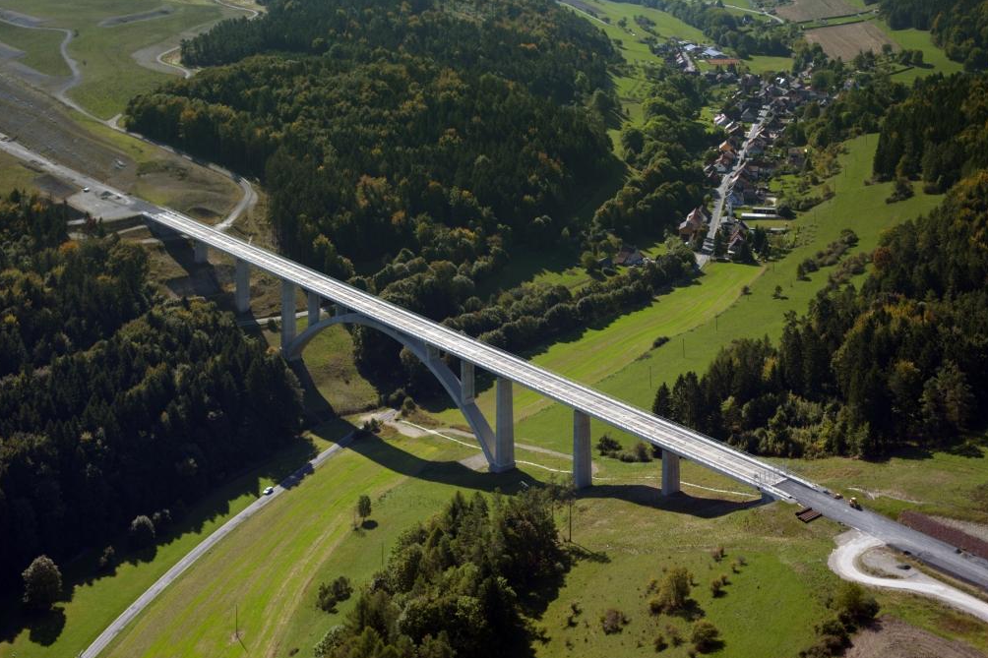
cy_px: 332
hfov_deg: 38.9
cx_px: 497
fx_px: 1399
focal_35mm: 51
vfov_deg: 26.5
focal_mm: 50
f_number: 4.5
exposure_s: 1/1000
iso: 100
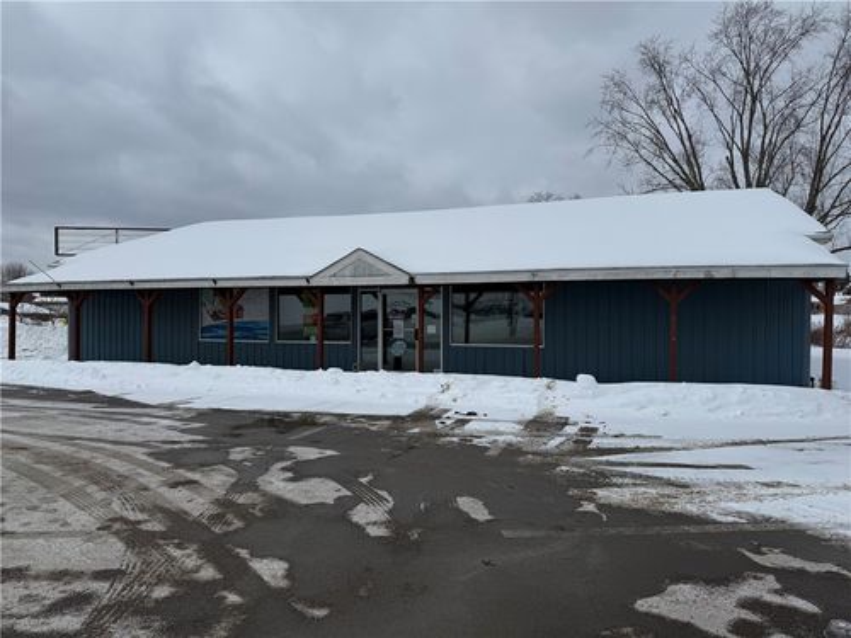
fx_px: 590
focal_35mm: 24
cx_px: 426
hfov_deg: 71.6
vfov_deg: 56.8
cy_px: 319
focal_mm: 6.76
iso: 80
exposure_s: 1/8130
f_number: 1.78
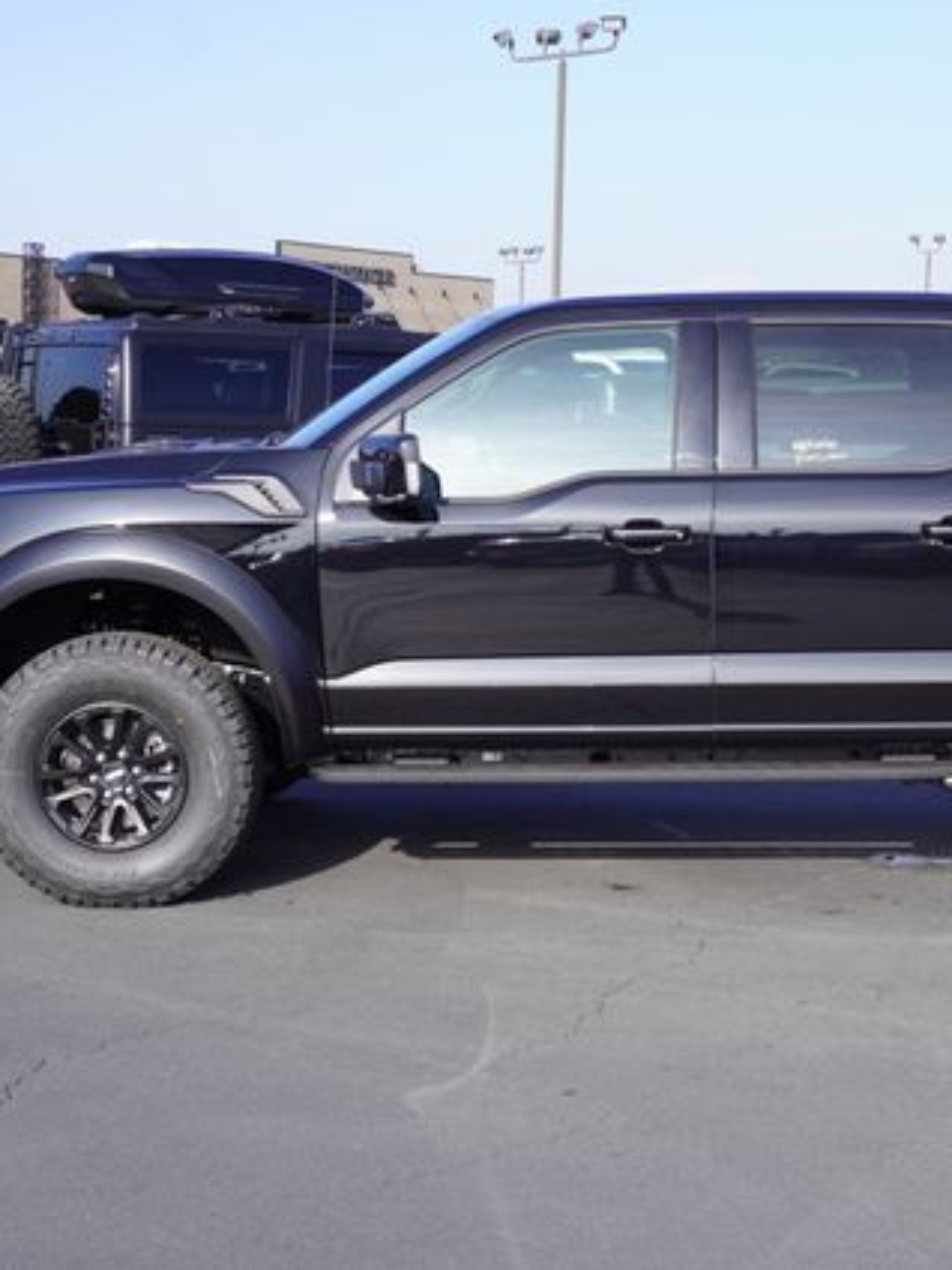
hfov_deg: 23.7
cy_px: 635
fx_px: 2237
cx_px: 760
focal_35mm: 61
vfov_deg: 31.7
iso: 100
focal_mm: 28
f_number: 9
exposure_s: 1/100
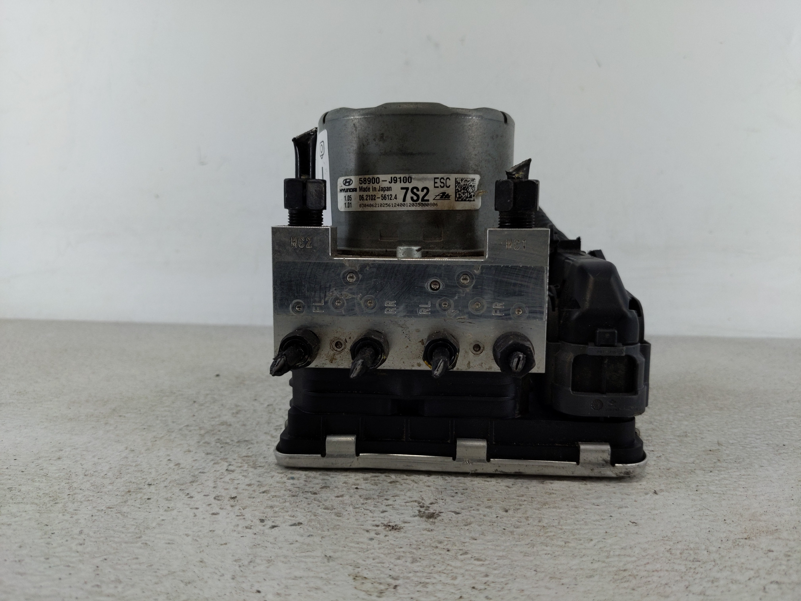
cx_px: 400
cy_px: 300
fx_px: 578
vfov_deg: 54.9
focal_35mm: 25
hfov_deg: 69.4
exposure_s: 1/145
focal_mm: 4.38
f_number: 1.73
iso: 57
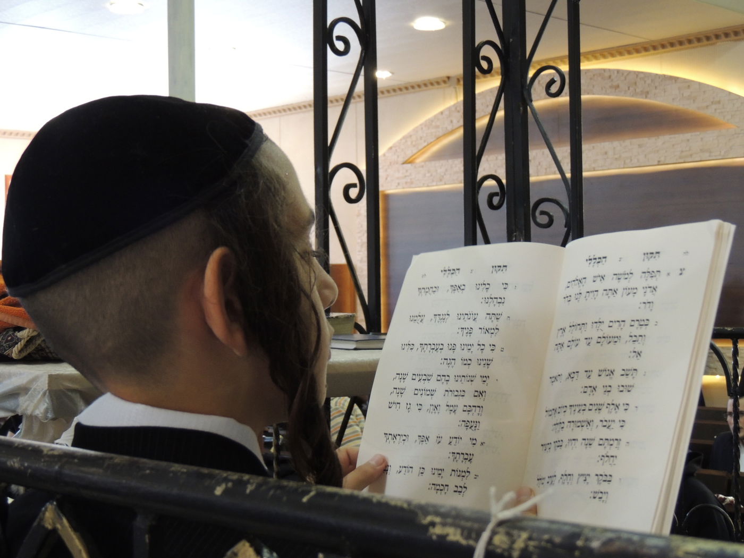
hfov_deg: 32.2
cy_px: 279
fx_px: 1290
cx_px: 372
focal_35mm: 60
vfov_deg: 24.4
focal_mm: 10.7
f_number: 3.7
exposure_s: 1/60
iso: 400
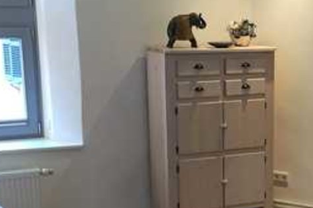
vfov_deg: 17.8
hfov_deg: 26.1
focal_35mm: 76
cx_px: 258
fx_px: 661
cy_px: 169
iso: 160
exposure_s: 1/33
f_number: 2.2
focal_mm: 4.15
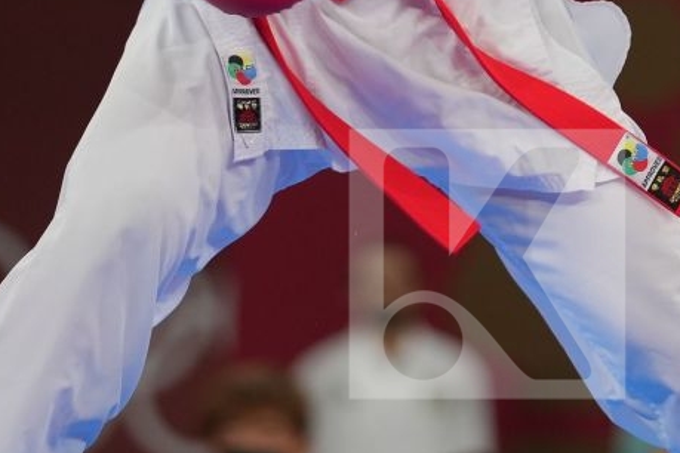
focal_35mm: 721
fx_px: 13618
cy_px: -262
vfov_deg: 1.9
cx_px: 487
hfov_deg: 2.9
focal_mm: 184
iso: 500
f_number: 2.8
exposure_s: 1/1000
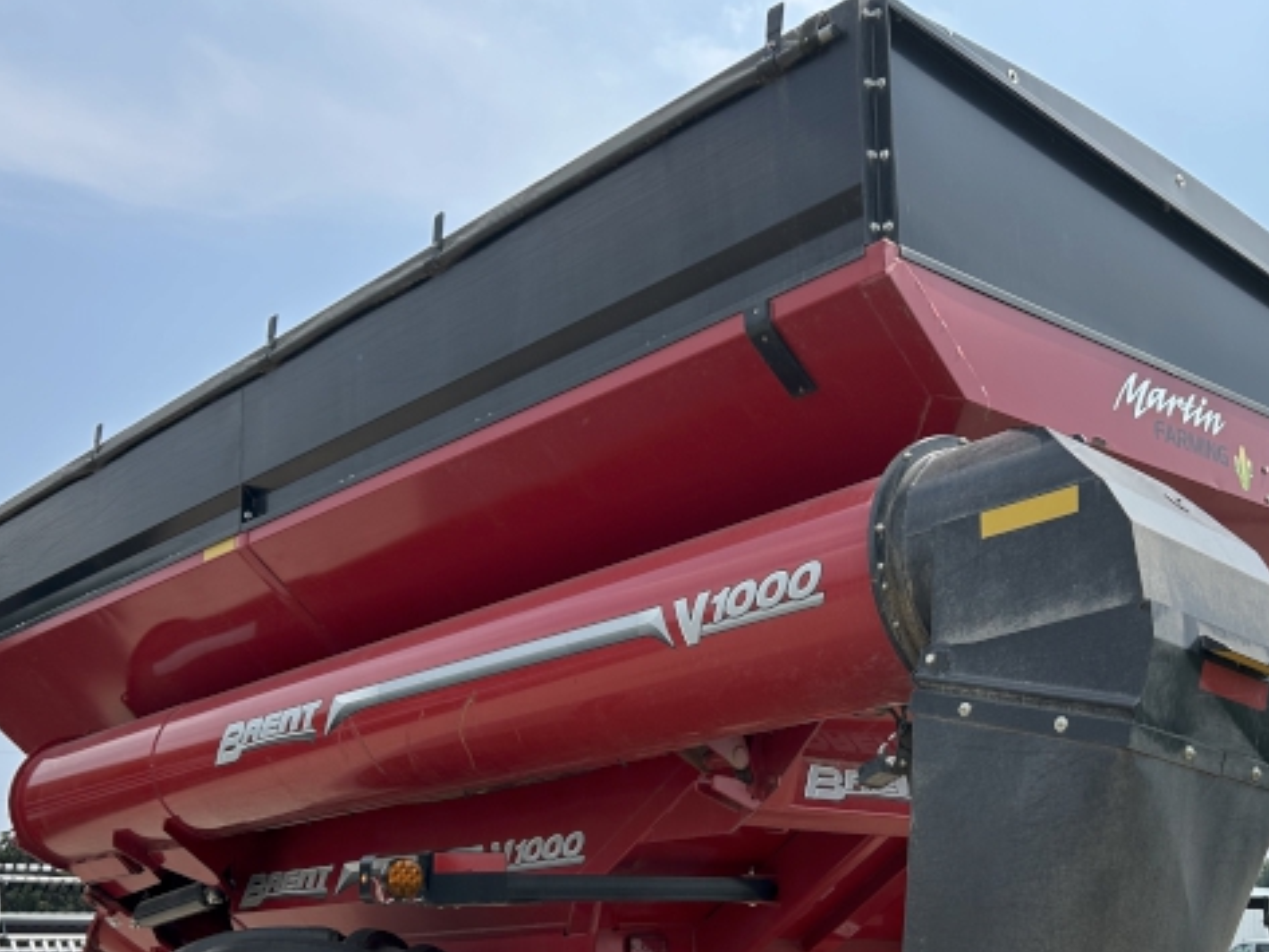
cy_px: 703
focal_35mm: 44
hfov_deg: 42.7
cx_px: 757
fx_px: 1613
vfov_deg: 32.3
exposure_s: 1/3356
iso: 50
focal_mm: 5.7
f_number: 1.5
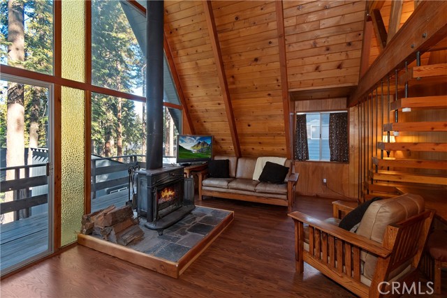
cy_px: 149
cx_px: 224
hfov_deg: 100.4
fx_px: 186
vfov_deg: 77.4
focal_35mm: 15
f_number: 8
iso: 400
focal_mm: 10
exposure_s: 1/30
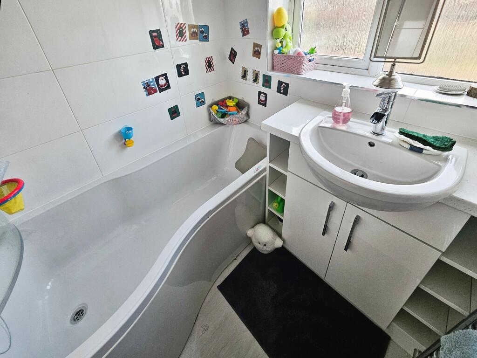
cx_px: 238
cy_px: 179
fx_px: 179
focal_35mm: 13
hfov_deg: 106.2
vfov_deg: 89.9
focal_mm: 1.7
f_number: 2.2
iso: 40
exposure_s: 1/50
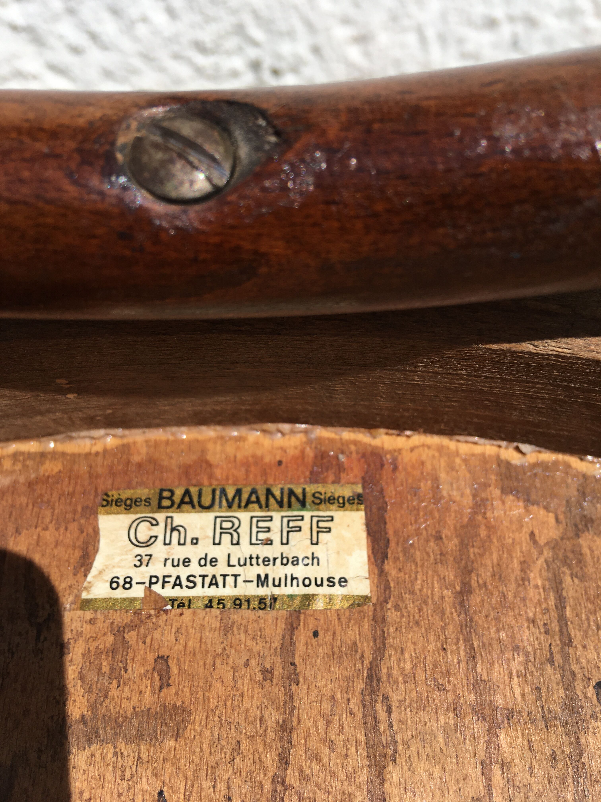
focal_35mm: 29
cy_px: 401
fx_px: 671
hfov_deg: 48.2
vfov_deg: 61.7
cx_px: 300
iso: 25
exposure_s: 1/2262
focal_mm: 4.15
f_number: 2.2
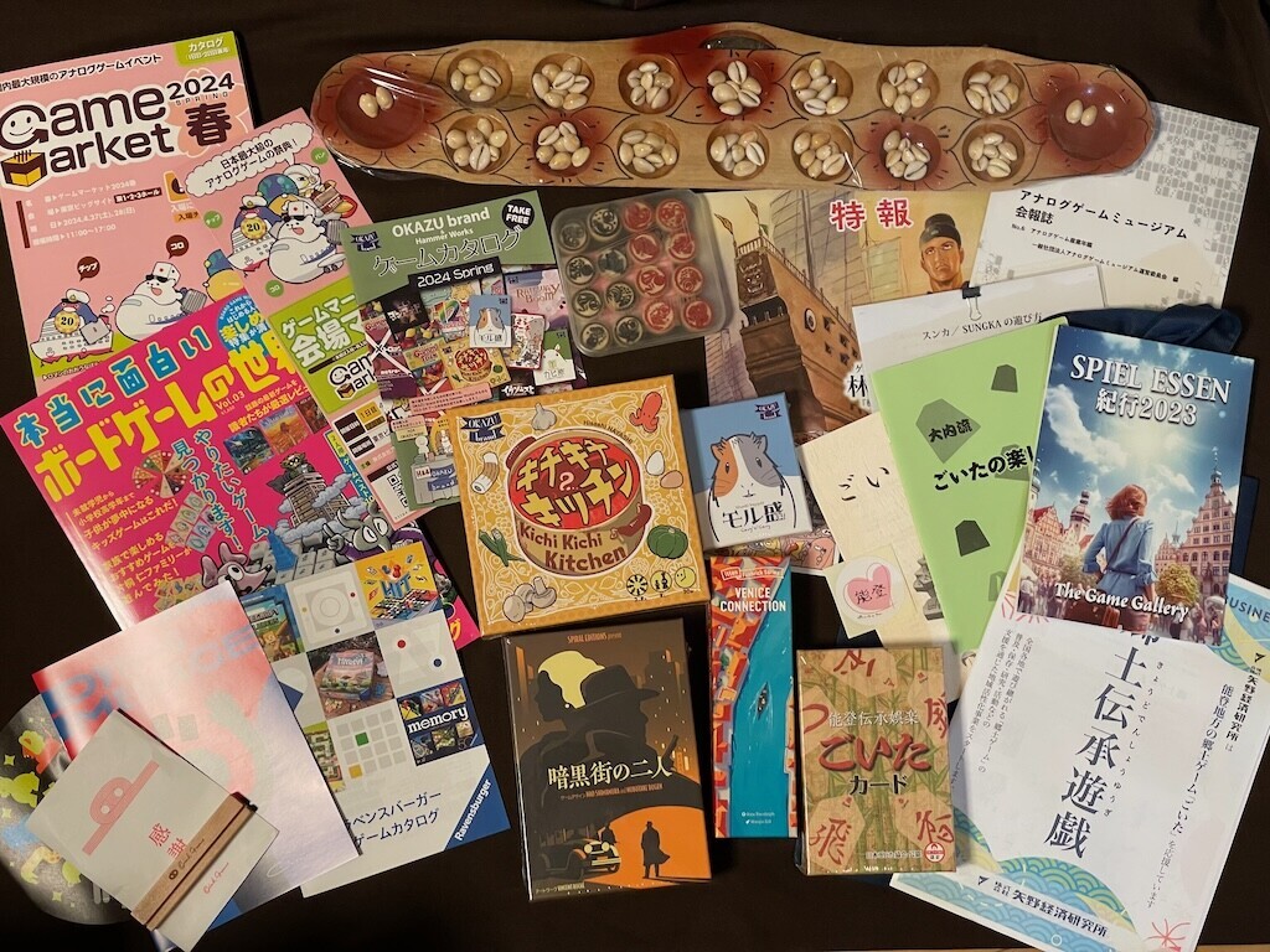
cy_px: 476
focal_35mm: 52
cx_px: 635
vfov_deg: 28.0
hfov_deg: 36.8
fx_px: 1908
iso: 125
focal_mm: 6
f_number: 2
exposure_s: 1/50
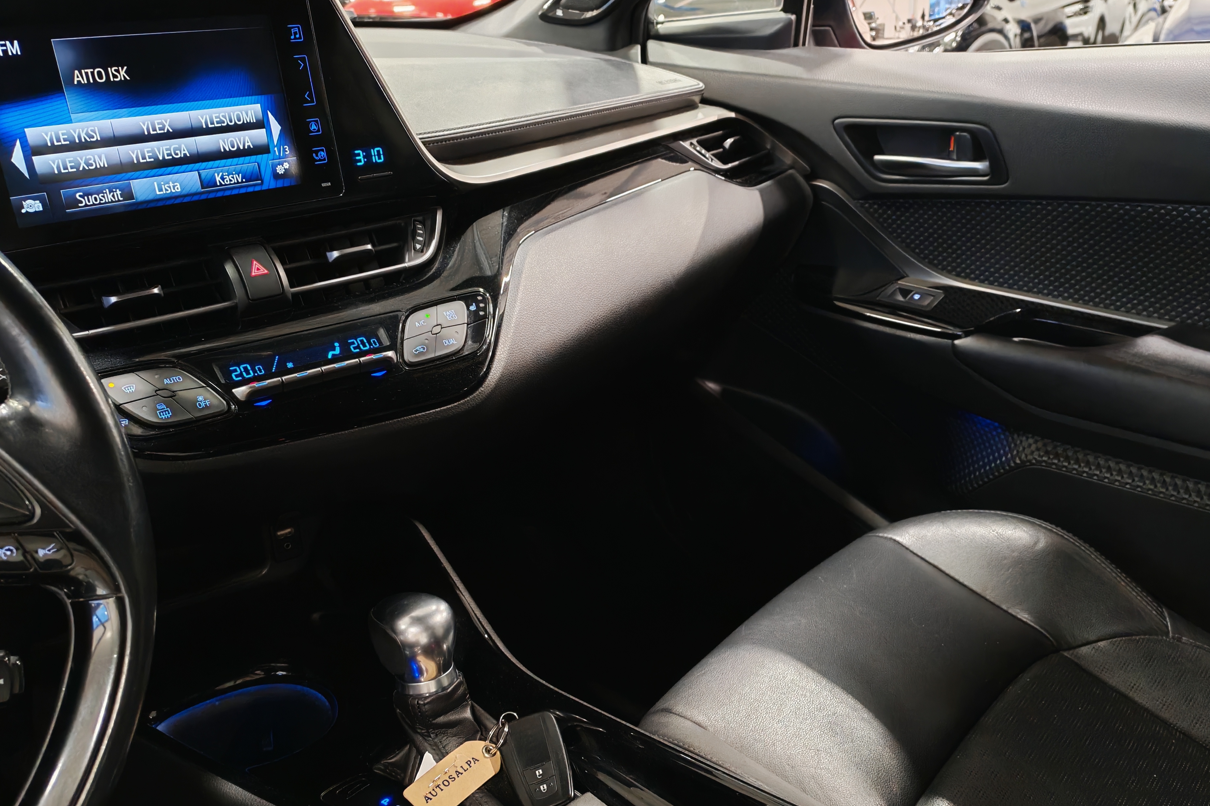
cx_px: 601
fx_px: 1109
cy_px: 434
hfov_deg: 57.2
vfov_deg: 39.9
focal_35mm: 33
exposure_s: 1/50
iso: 2000
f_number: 1.9
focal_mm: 6.12
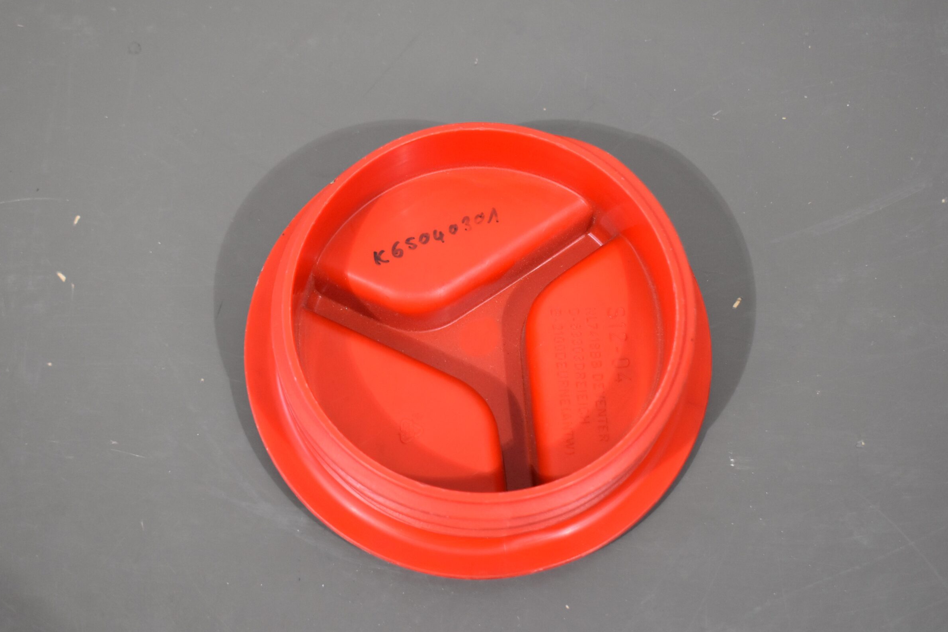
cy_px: 303
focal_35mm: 73
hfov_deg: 27.9
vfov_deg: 18.8
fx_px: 1910
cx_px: 478
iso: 1100
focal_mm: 45
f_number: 5
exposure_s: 1/125
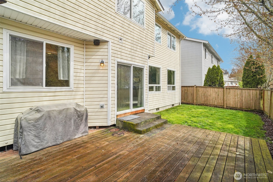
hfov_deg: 96.7
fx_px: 121
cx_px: 136
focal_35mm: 16
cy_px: 91
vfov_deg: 73.7
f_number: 8
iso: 1600
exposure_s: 1/1000
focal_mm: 16
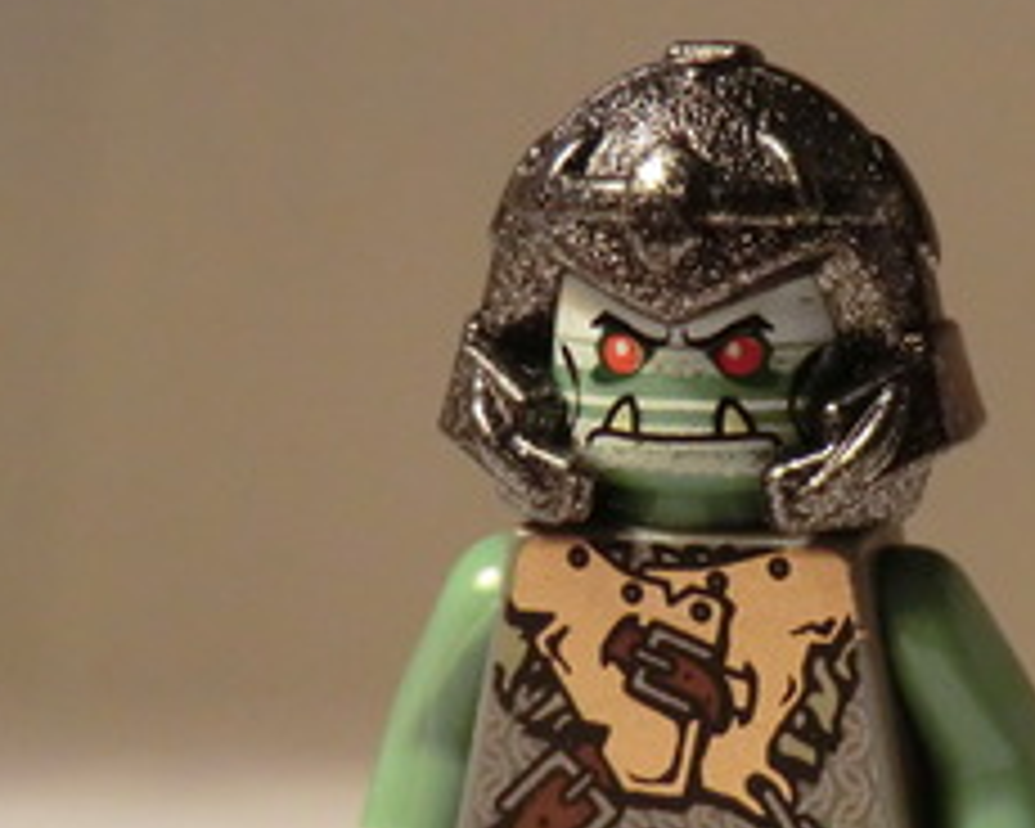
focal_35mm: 102
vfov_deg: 15.1
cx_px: 688
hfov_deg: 18.8
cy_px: 396
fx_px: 3124
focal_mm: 8.4
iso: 500
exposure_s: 1/60
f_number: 4
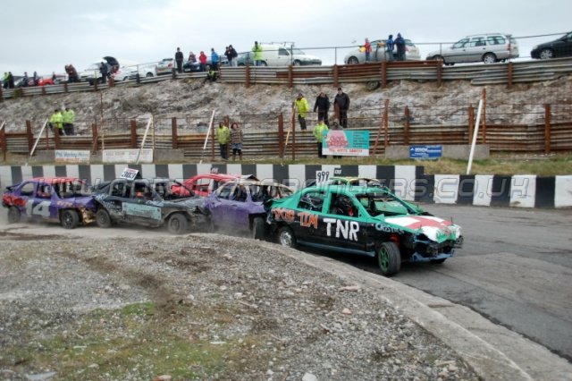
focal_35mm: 46
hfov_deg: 42.3
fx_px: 738
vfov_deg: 28.9
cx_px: 286
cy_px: 190
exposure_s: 1/640
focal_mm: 31
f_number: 4.5
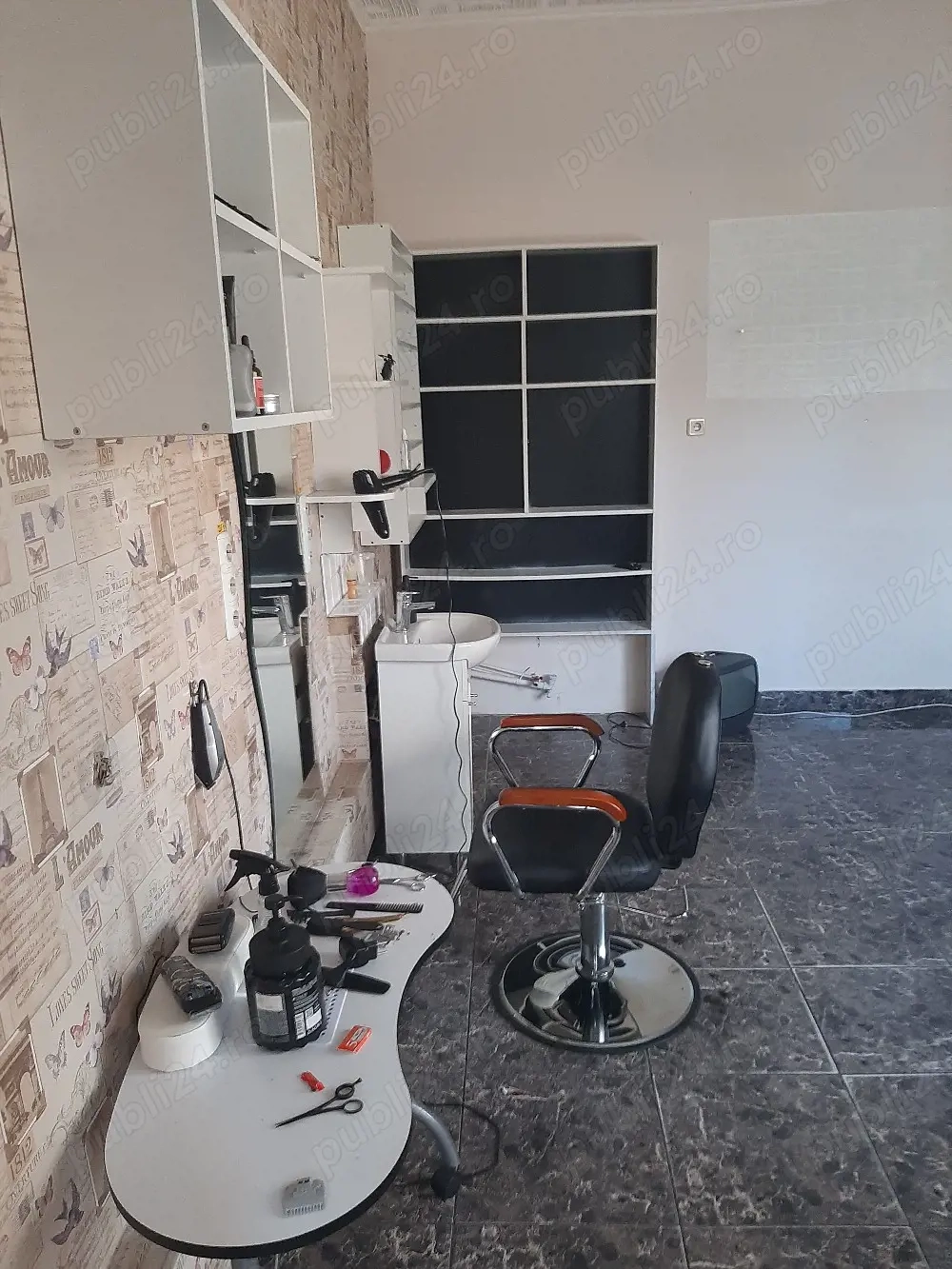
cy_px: 634
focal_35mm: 27
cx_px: 476
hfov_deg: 51.4
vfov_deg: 65.3
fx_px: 990
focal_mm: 3.93
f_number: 1.7
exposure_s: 1/33
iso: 200
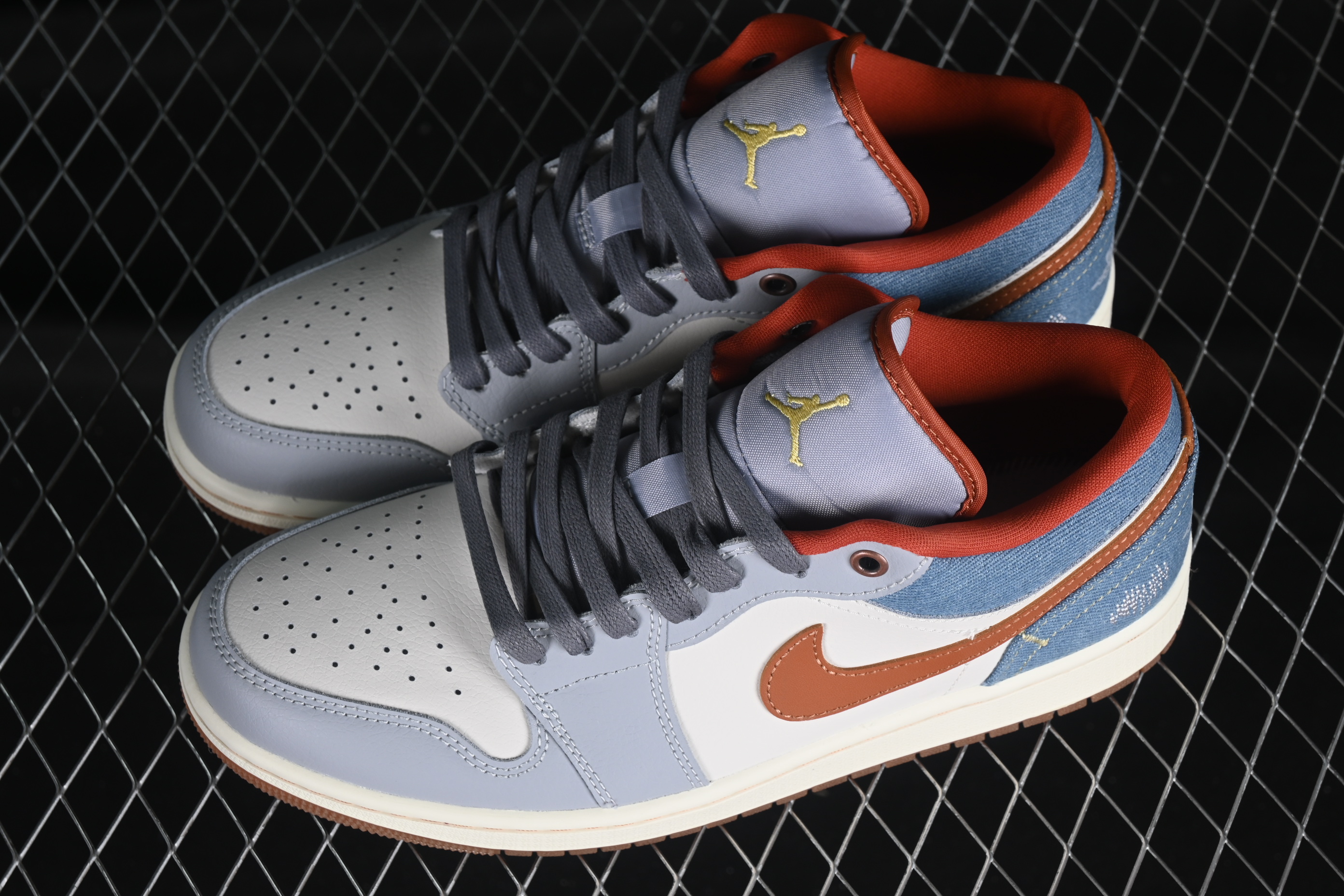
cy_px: 448
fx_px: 2800
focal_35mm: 75
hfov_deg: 27.0
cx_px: 672
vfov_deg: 18.2
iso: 160
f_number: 7.1
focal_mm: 50
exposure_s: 1/80
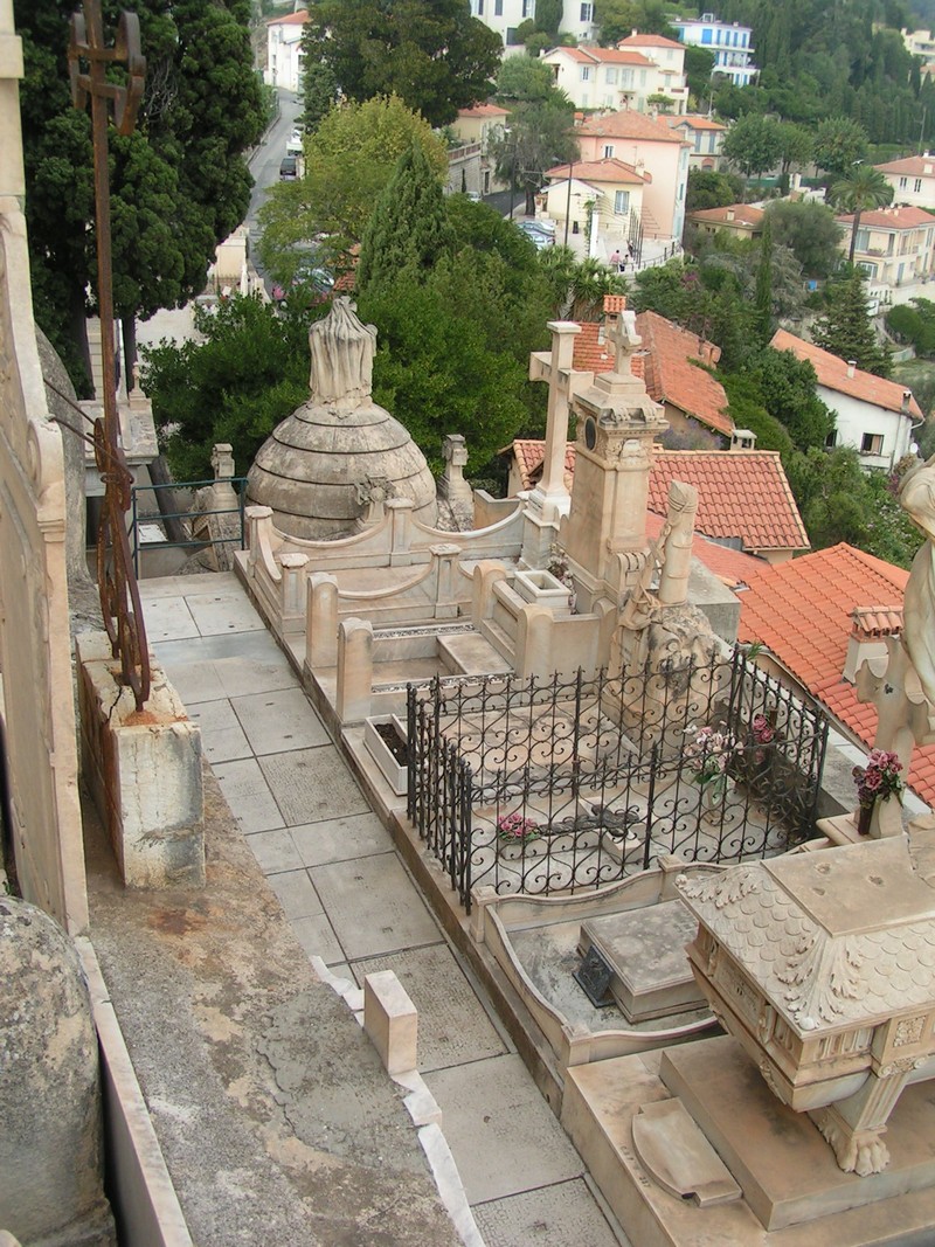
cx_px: 468
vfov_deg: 49.0
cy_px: 624
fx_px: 1369
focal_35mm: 38
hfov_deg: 37.7
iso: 50
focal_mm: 5.8
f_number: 5.6
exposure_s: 1/100
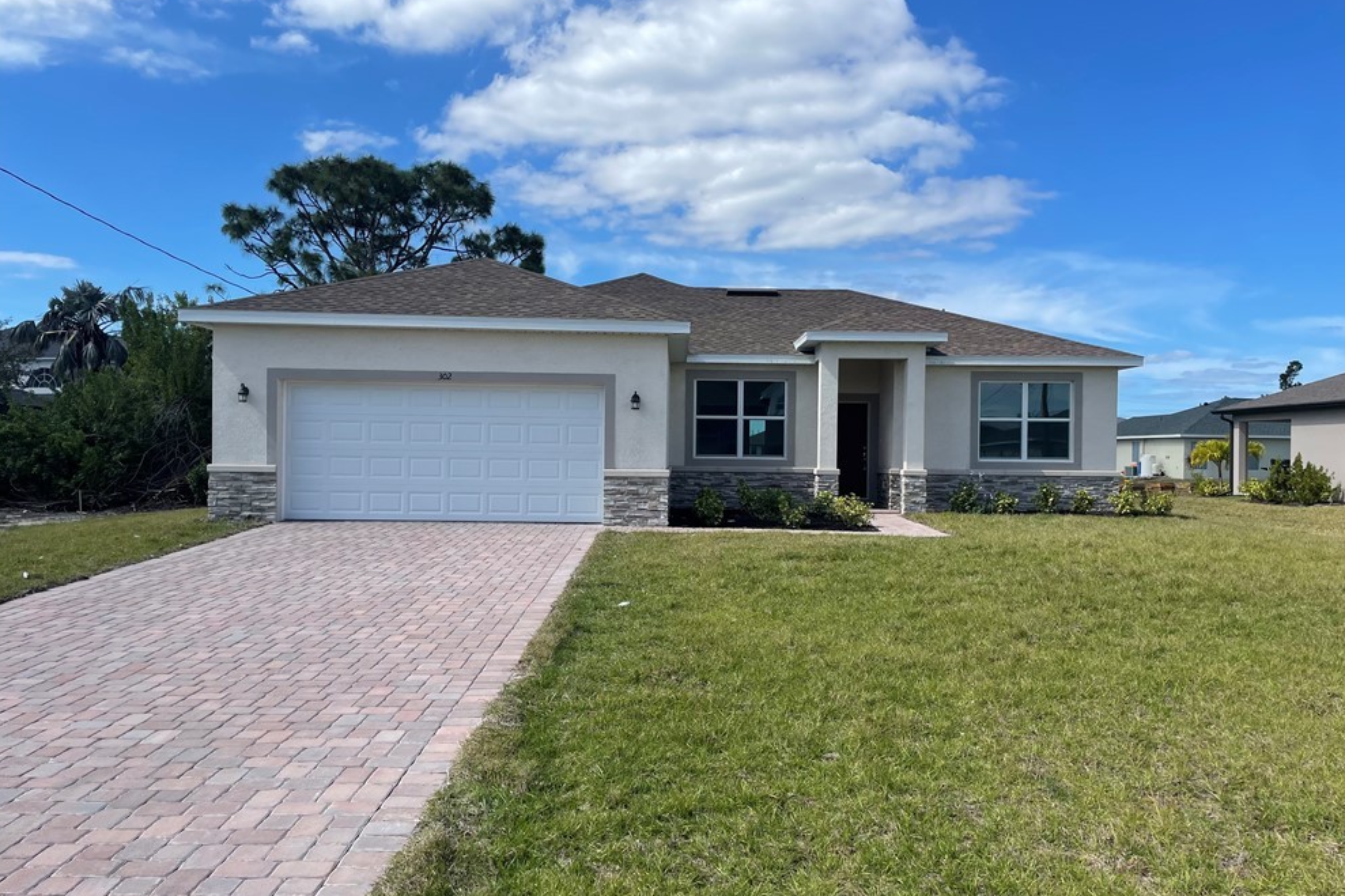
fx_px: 1046
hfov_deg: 65.5
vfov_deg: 46.3
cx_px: 684
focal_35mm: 28
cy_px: 483
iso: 32
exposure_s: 1/3731
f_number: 1.6
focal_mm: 4.2
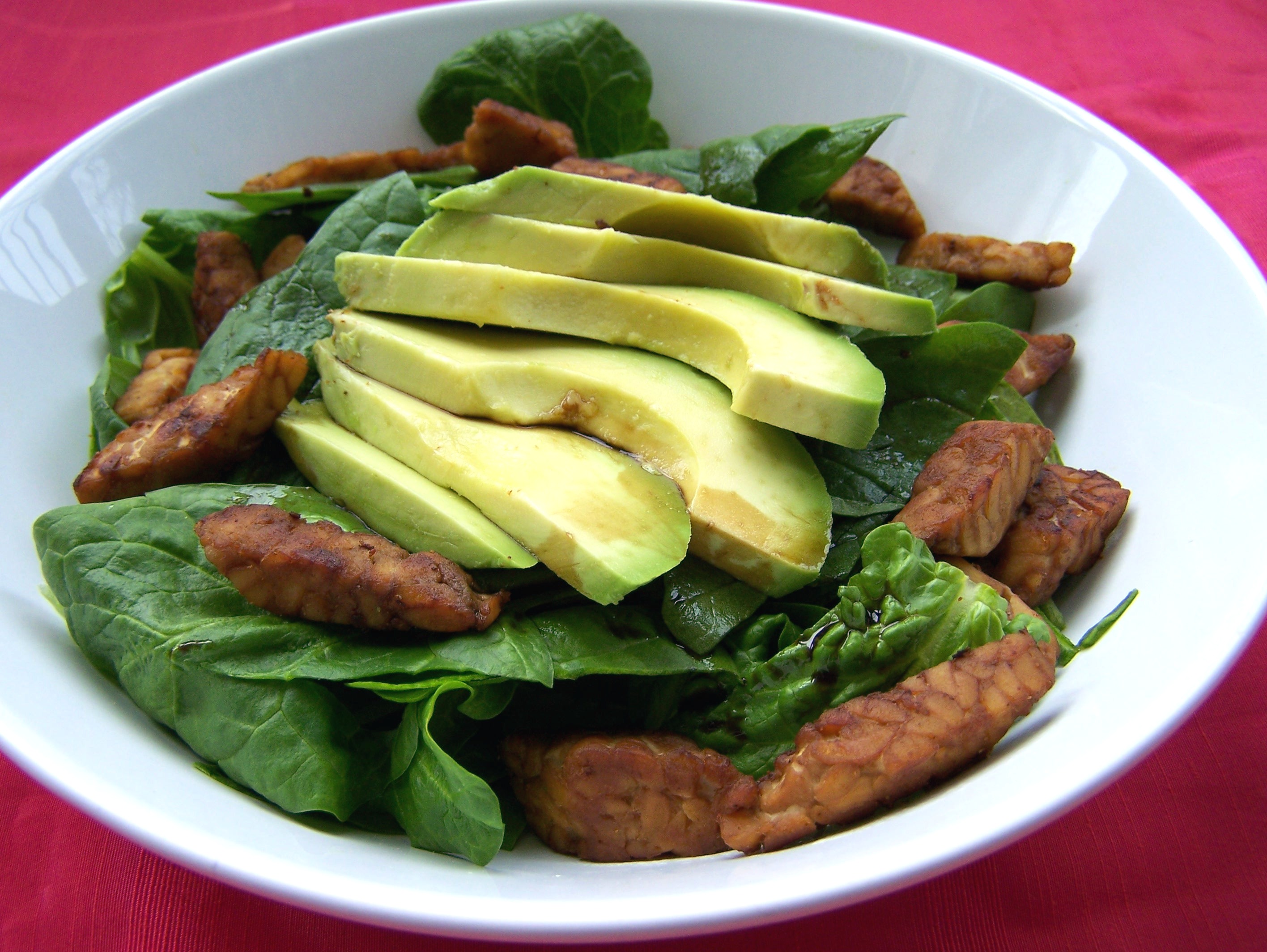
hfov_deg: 48.9
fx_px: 1392
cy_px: 476
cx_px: 634
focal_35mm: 38
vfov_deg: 37.8
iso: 80
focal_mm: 6.3
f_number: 2.8
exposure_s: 1/80
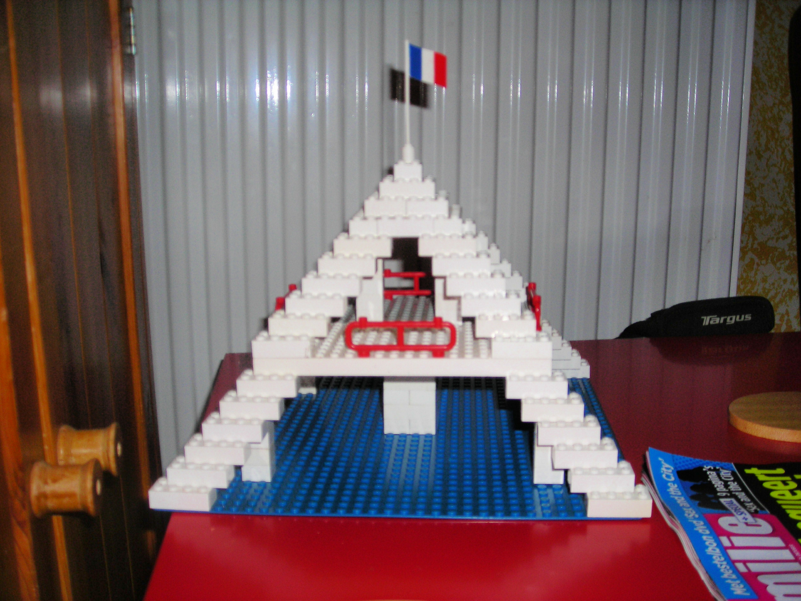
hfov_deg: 49.0
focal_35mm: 38
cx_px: 400
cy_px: 300
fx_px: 879
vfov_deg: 37.7
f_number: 3.2
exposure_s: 1/60.1
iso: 50
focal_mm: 6.3
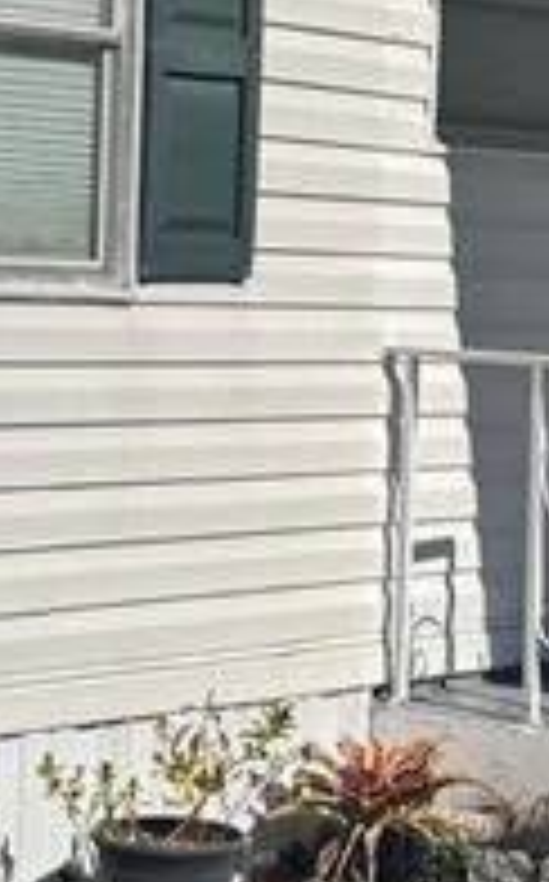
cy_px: 130
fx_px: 3193
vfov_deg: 15.6
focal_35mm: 133
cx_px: 338
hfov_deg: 9.8
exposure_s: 1/12346
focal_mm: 6.76
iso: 80
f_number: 1.78
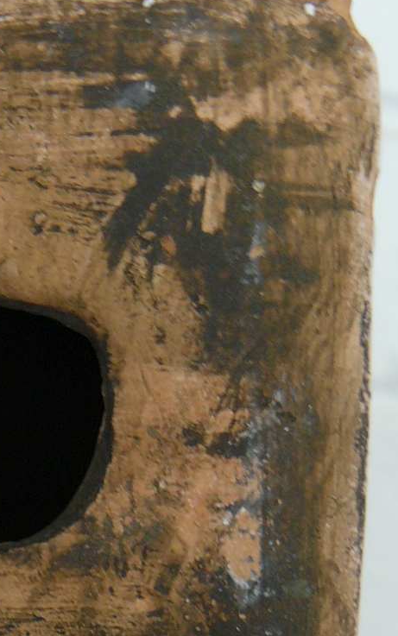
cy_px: 416
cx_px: -40
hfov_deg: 12.2
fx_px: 1839
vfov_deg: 19.6
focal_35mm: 106
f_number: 2.8
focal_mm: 6
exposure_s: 1/60
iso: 100
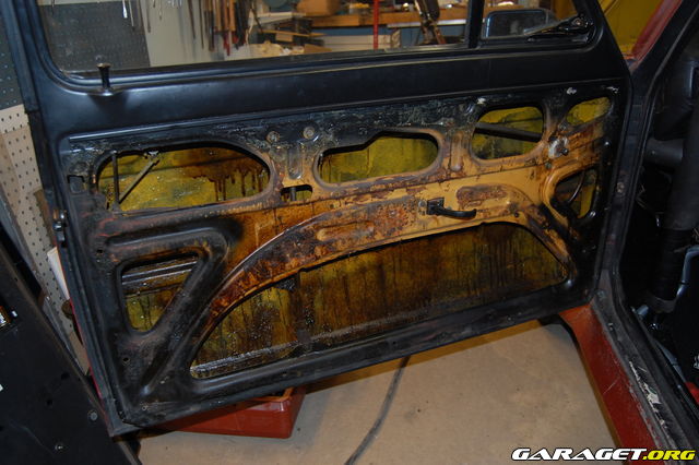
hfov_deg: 62.0
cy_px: 232
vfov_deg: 43.6
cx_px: 350
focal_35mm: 30
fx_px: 582
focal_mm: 20
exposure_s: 1/60
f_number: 3.8
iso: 400
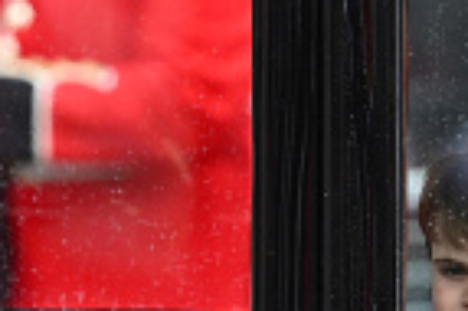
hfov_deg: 0.8
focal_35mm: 2494
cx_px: 98
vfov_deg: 0.6
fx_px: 32385
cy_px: 327
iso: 1250
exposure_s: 1/1600
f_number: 5
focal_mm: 600
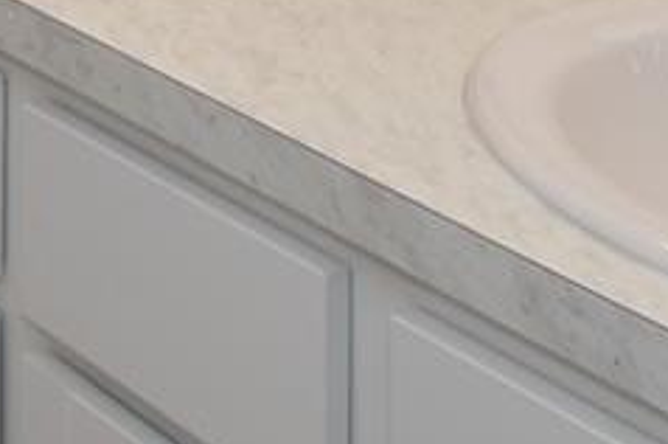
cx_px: -306
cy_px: -745
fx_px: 1872
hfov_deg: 18.2
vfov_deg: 10.7
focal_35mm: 101
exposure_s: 1/100
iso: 200
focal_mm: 10
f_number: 5
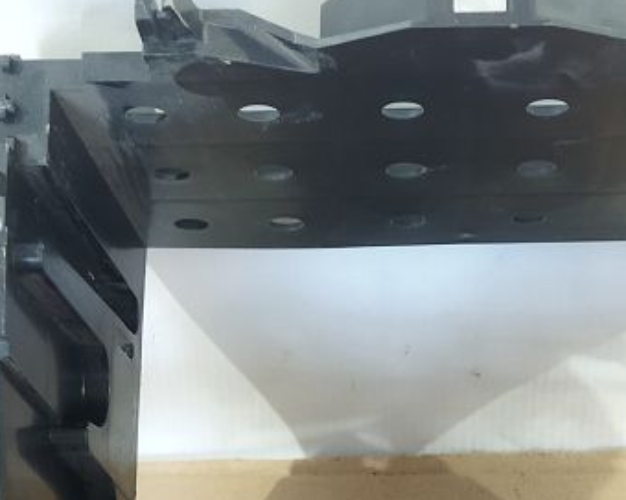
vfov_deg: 16.5
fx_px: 1723
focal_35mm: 93
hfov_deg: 20.6
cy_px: 230
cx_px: 390
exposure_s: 1/50
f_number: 1.79
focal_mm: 4.71
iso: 453
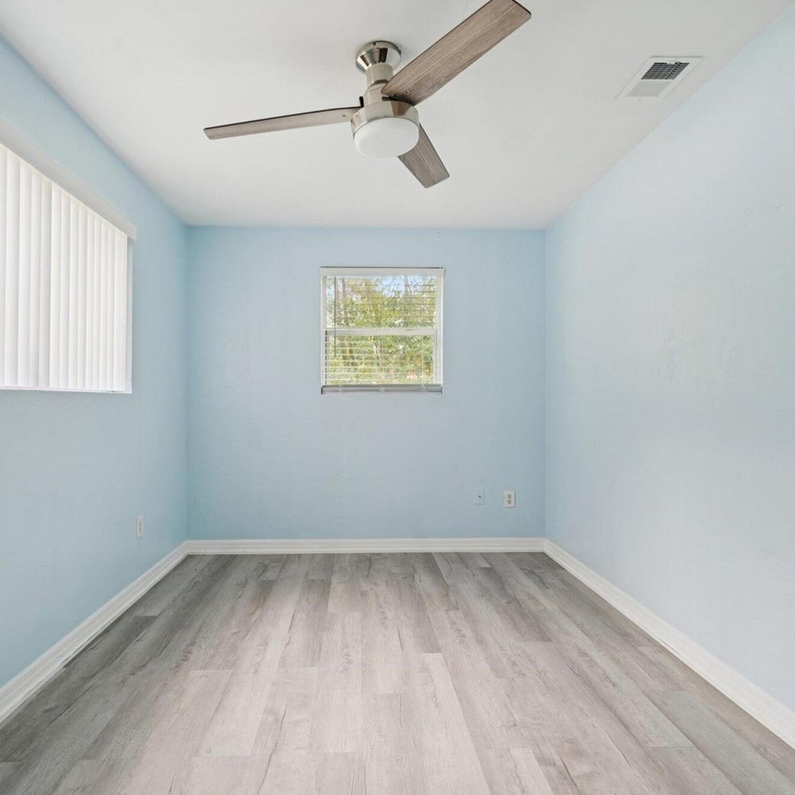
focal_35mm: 21
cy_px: 402
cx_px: 404
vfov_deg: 72.1
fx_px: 546
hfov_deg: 72.1
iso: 400
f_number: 8
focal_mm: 16
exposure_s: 1/10
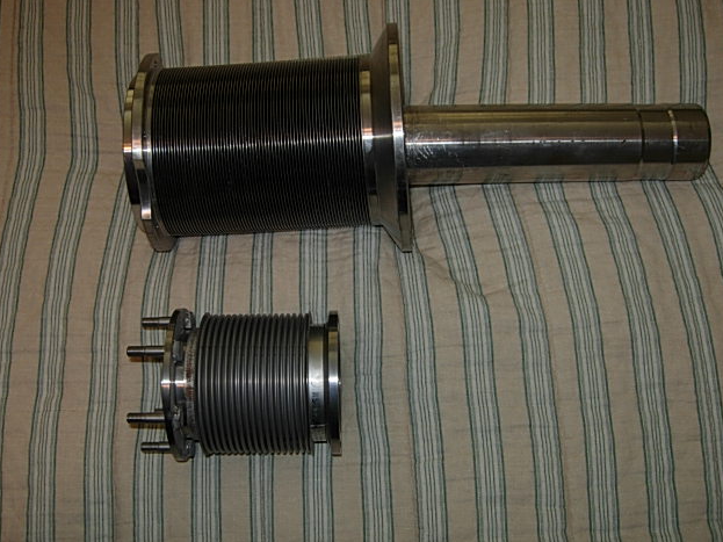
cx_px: 363
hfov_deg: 50.1
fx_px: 773
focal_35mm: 37
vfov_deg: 38.7
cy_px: 267
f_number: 3.8
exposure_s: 1/45.2
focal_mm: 7.5
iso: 50
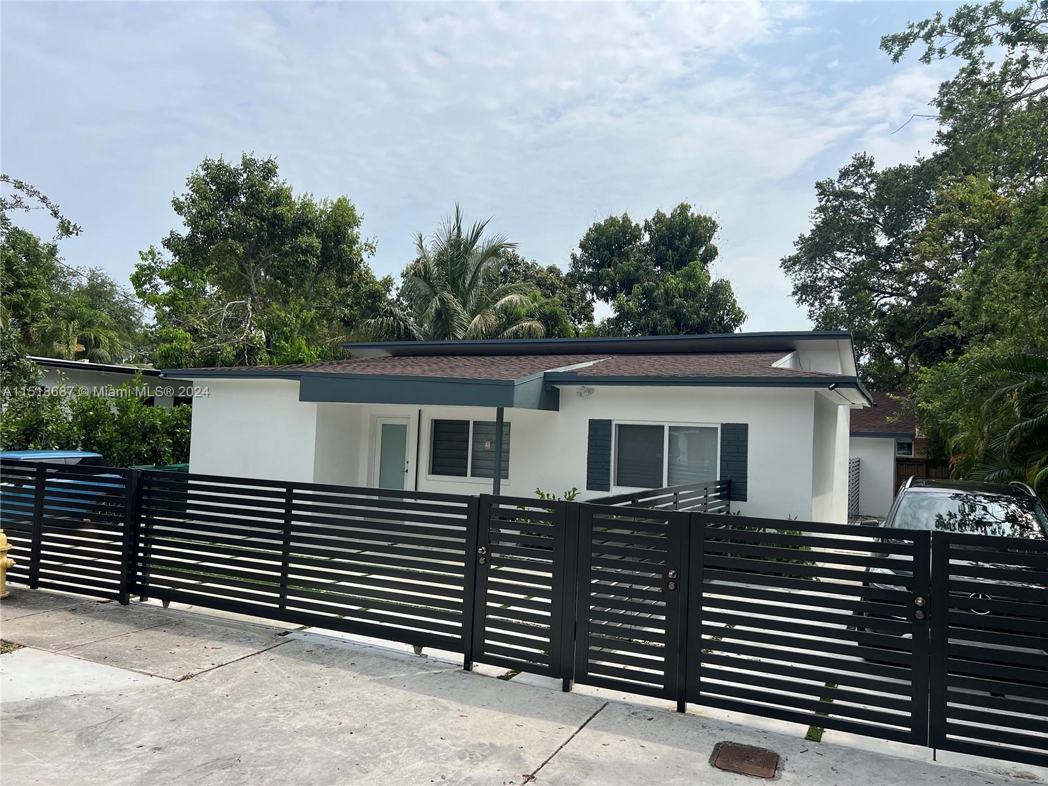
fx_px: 787
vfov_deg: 53.1
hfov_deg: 67.3
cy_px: 393
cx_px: 524
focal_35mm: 26
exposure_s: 1/6579
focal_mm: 5.7
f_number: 1.5
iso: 50
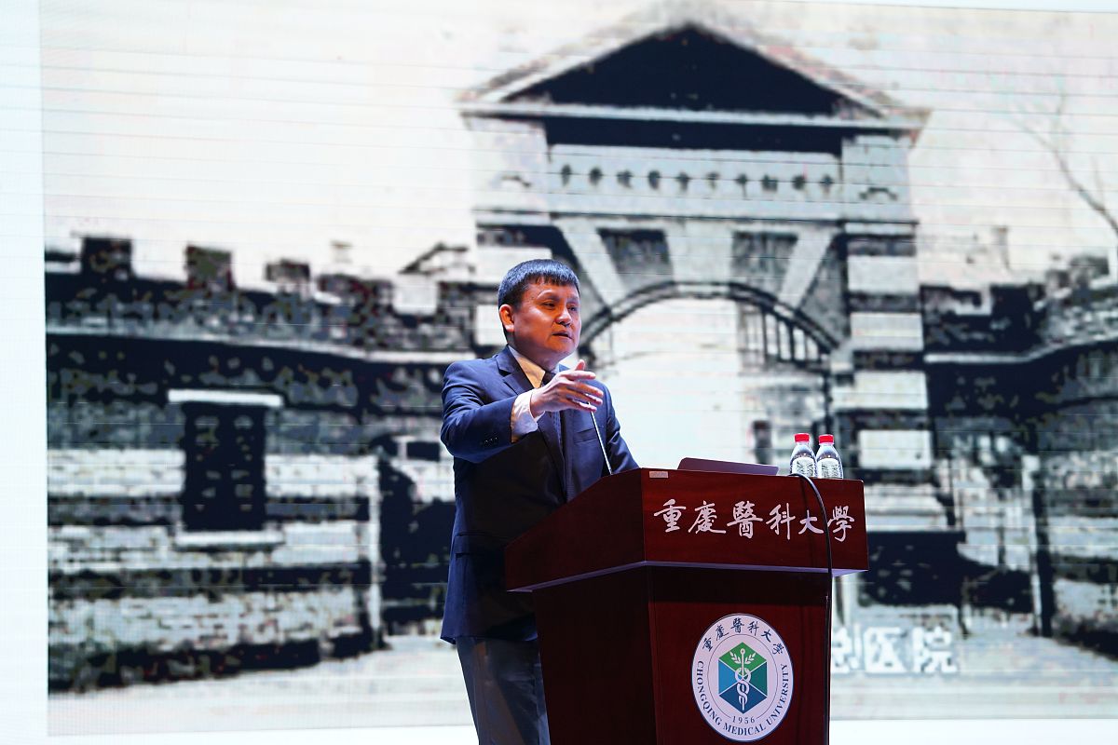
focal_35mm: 107
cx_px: 559
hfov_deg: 19.0
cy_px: 372
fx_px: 3332
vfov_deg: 12.8
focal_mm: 107.3
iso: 1600
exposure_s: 1/250
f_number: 5.6
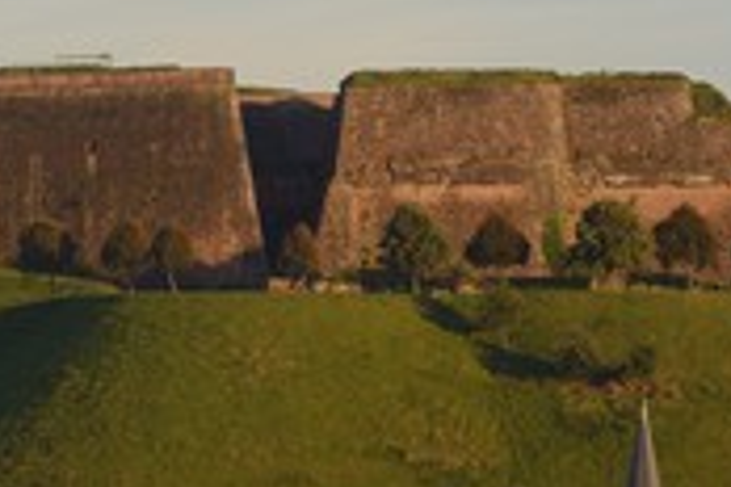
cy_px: 319
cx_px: 126
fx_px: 8325
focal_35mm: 410
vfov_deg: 3.4
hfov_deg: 5.0
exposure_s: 1/200
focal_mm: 170
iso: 200
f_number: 8
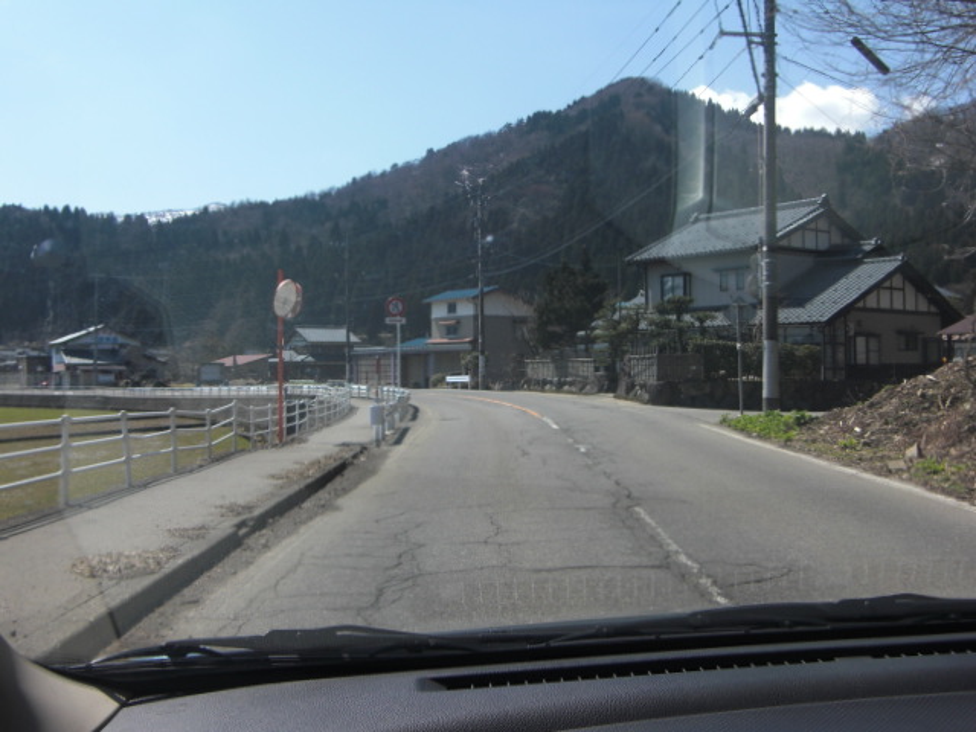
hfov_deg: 47.9
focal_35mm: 39
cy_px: 366
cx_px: 488
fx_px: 1100
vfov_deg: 36.8
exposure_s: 1/640
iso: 50
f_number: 3
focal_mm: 6.9
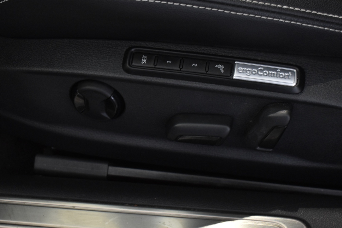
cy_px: 98
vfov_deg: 19.7
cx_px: 189
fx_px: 655
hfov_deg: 29.2
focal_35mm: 69
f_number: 5
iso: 1250
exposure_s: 1/15
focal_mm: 38
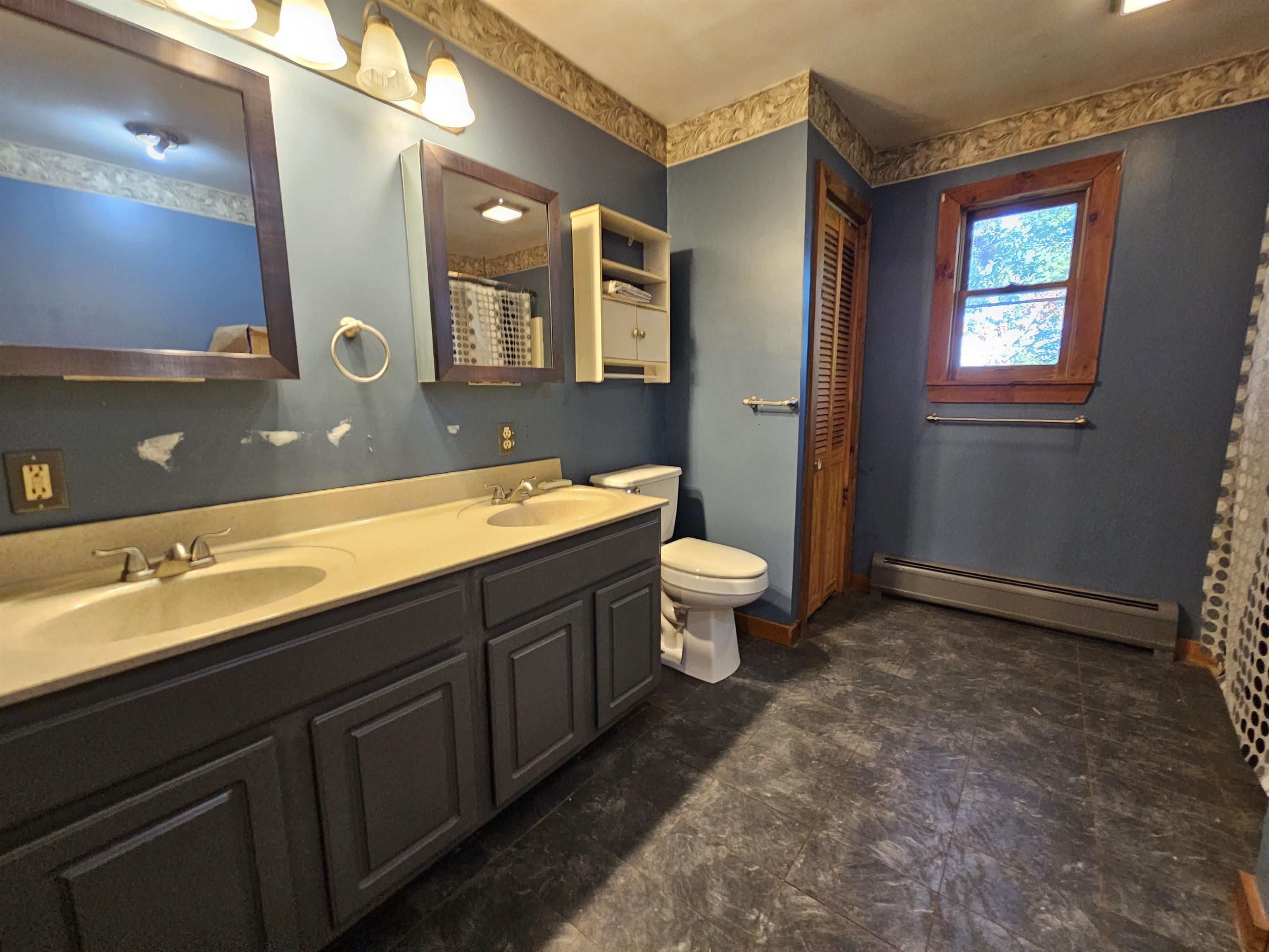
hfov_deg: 106.2
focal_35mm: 13
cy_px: 476
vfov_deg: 89.9
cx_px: 634
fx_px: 477
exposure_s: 1/40
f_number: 2.2
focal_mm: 2.2
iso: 320
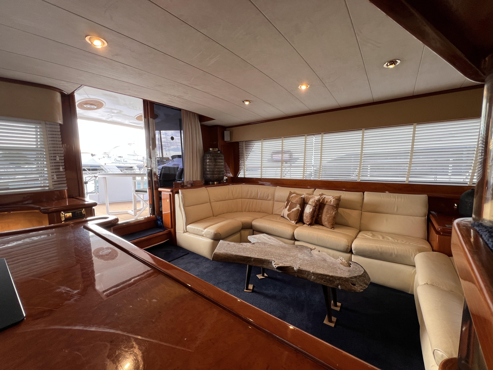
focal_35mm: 13
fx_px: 185
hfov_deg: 106.2
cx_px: 246
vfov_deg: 89.9
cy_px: 185
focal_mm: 1.57
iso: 64
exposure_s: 1/99
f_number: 1.8
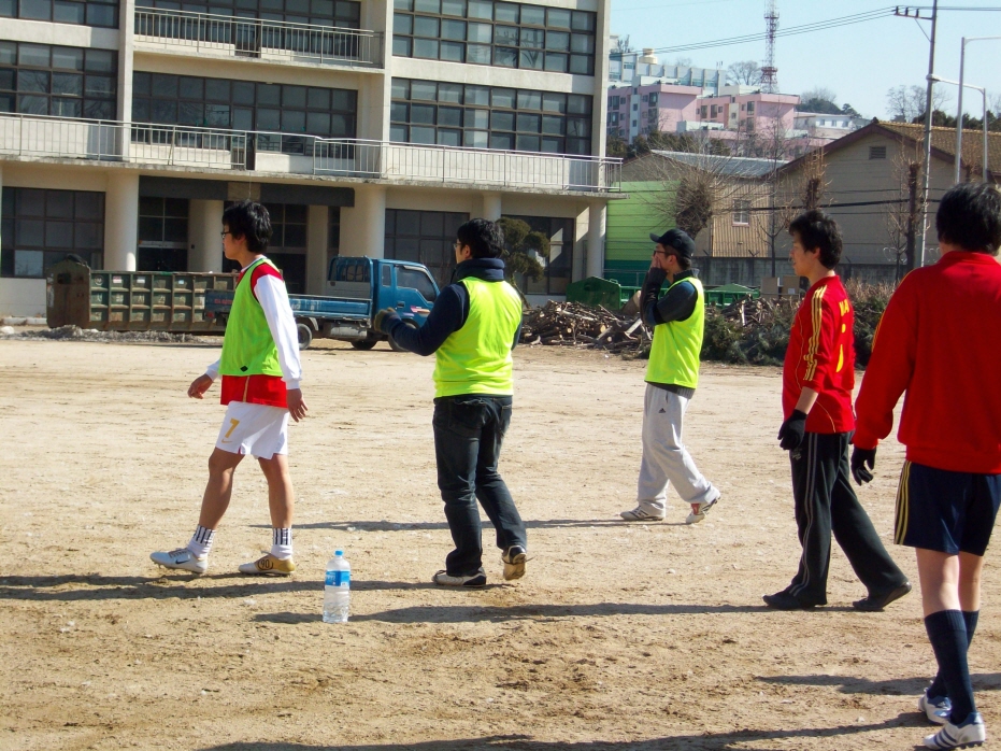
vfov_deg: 18.0
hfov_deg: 23.8
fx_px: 2371
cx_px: 500
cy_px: 376
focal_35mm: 82
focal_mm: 13.7
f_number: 4.6
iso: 64
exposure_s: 1/338
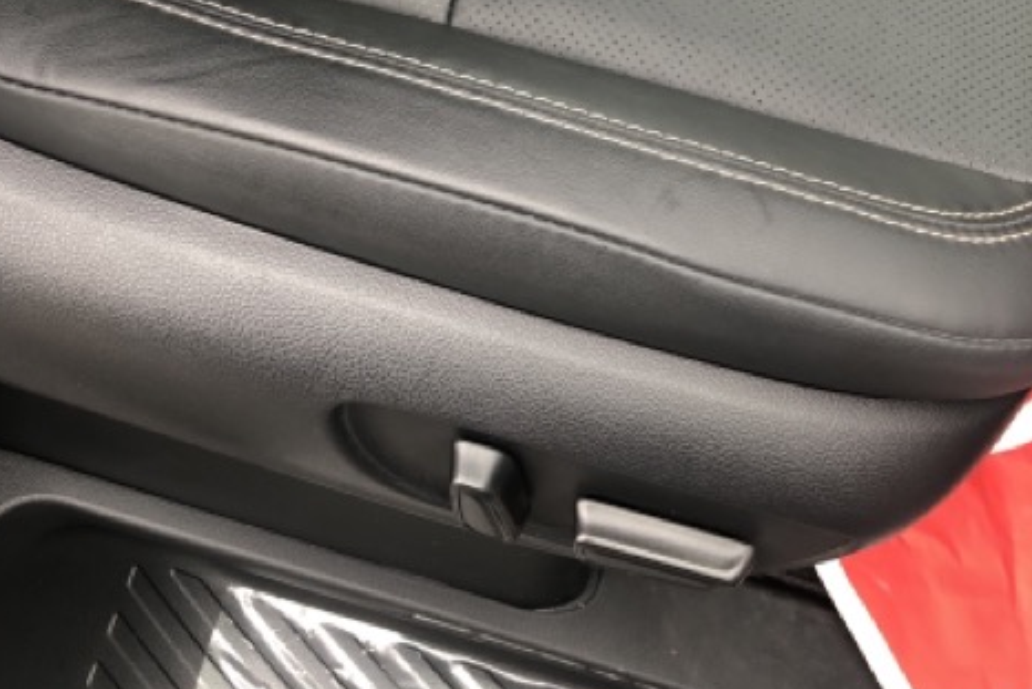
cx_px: 503
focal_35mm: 40
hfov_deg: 48.4
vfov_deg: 32.6
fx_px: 1147
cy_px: 151
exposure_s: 1/32
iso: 40
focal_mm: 3.99
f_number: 1.8
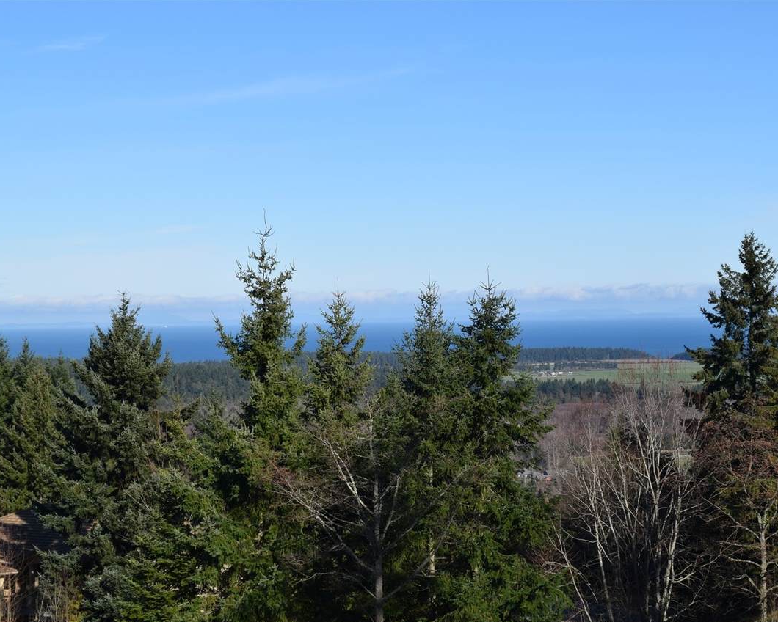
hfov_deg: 24.9
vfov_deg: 20.0
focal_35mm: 77
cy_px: 313
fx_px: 1763
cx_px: 426
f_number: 11
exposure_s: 1/200
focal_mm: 45
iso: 100
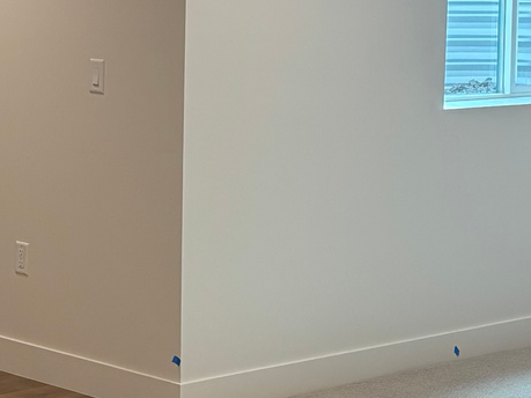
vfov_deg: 12.7
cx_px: 212
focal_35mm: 116
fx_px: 1779
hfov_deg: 17.0
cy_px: 127
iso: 125
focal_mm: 5.96
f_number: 1.6
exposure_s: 1/120
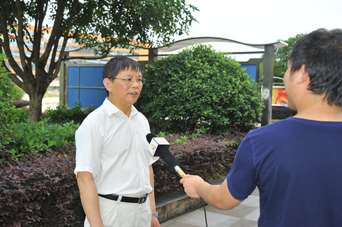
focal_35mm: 45
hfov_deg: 43.6
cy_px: 114
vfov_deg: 29.8
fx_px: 427
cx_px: 171
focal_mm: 45
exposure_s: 1/160
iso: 200
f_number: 6.3
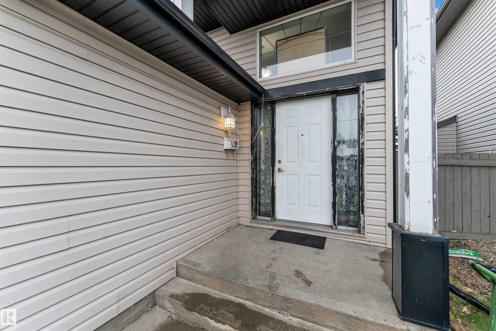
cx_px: 248
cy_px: 166
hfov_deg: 104.3
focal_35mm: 14
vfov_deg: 81.2
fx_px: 193
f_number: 6.3
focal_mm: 14
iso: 400
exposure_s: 1/125
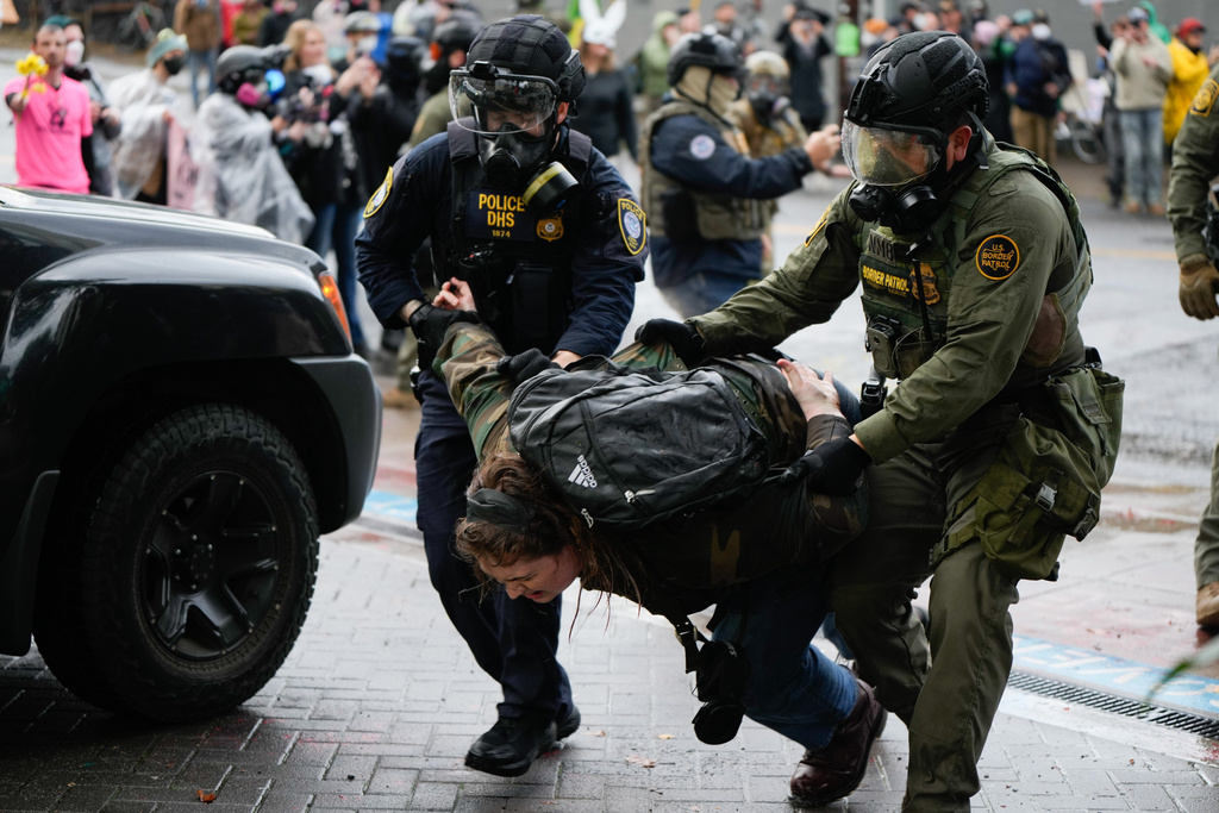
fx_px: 2370
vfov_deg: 19.5
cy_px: 406
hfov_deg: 28.8
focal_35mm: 70
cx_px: 610
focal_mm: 70
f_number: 2.8
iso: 500
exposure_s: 1/500
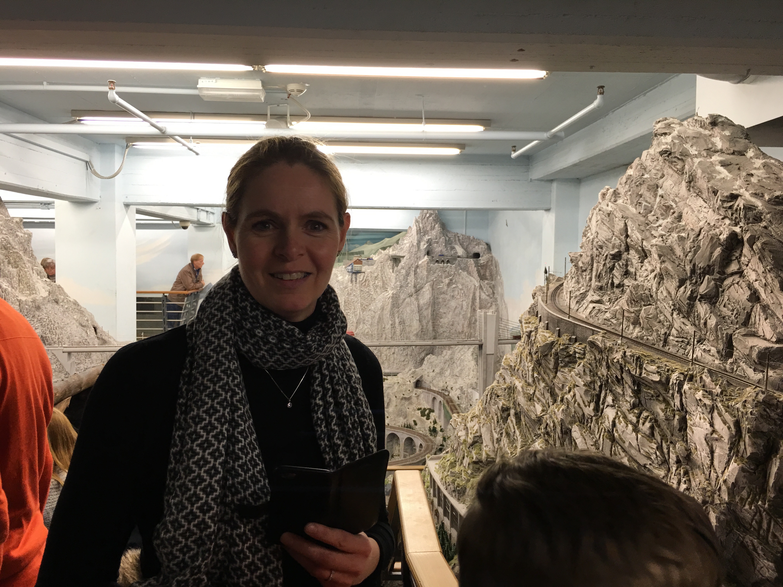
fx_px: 656
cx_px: 392
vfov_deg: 48.2
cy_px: 294
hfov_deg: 61.7
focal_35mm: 29
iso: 40
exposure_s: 1/33
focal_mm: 4.15
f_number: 2.2
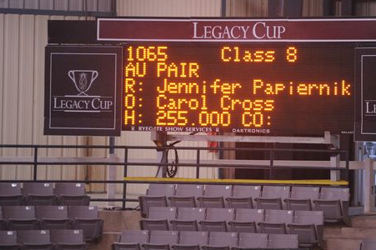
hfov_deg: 7.3
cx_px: 251
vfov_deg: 4.8
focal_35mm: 284
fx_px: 2964
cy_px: 92
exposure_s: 1/400
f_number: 2.8
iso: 5000
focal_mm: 200
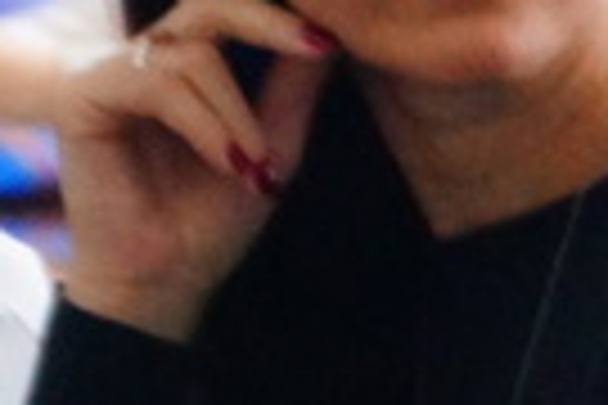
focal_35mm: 1370
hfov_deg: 1.5
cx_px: 1221
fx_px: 23136
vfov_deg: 1.0
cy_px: 464
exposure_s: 1/60
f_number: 6.3
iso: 3200
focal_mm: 120
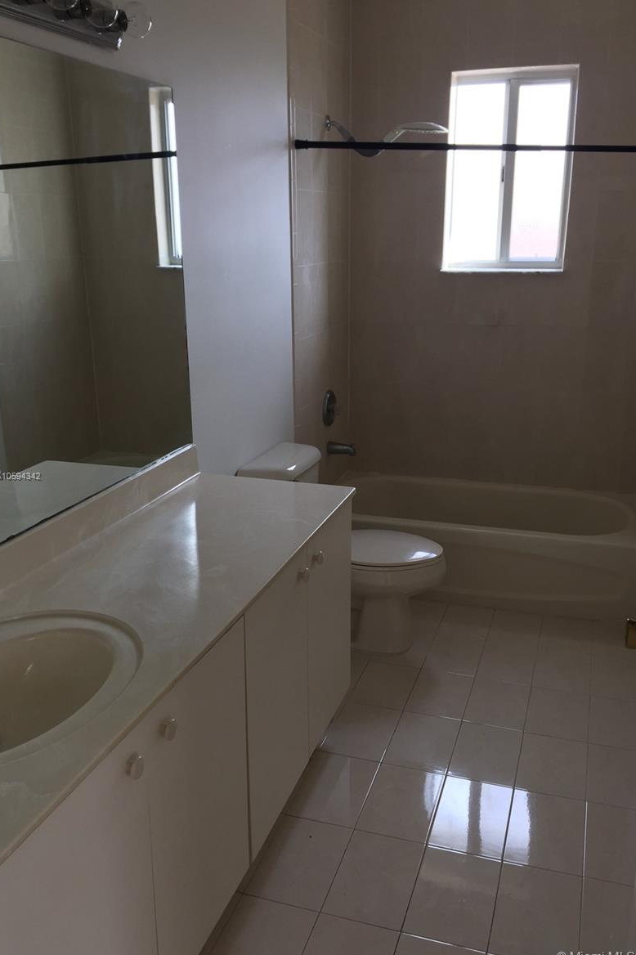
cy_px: 477
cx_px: 336
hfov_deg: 42.3
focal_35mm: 31
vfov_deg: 60.3
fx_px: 822
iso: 32
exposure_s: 1/60
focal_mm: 4.15
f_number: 2.2
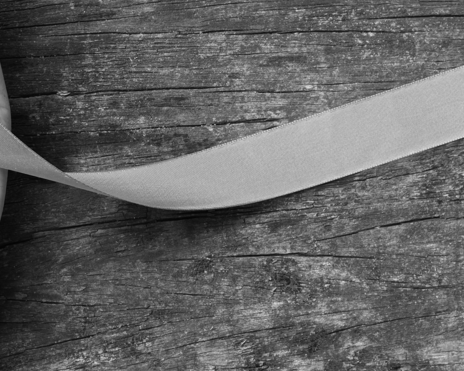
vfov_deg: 11.5
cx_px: 140
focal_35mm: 134
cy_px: 96
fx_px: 1840
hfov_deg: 14.3
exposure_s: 1/15
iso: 100
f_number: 11
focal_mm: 50
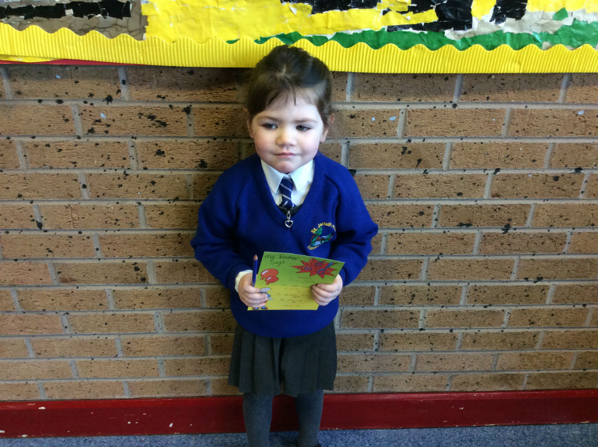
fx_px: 552
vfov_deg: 44.1
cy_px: 224
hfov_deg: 56.9
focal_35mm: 32
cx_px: 299
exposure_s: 1/25
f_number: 2.4
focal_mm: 3.3
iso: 100
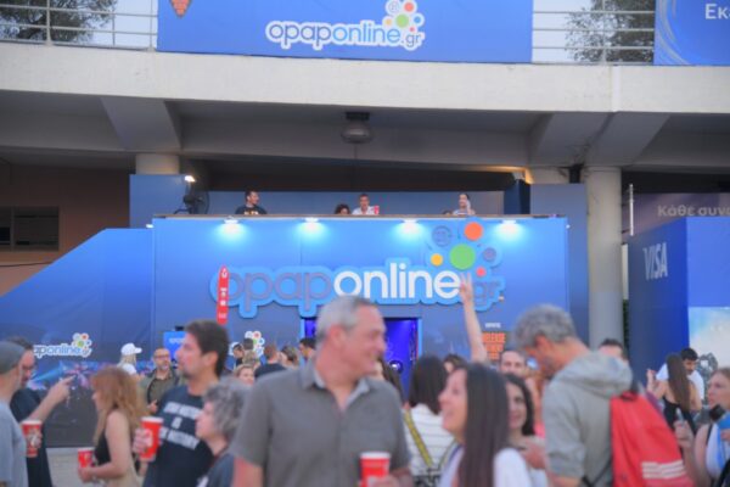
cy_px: 244
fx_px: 1419
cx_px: 365
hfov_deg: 28.8
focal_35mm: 70
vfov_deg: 19.5
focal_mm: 70
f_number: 4
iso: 1600
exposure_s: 1/400
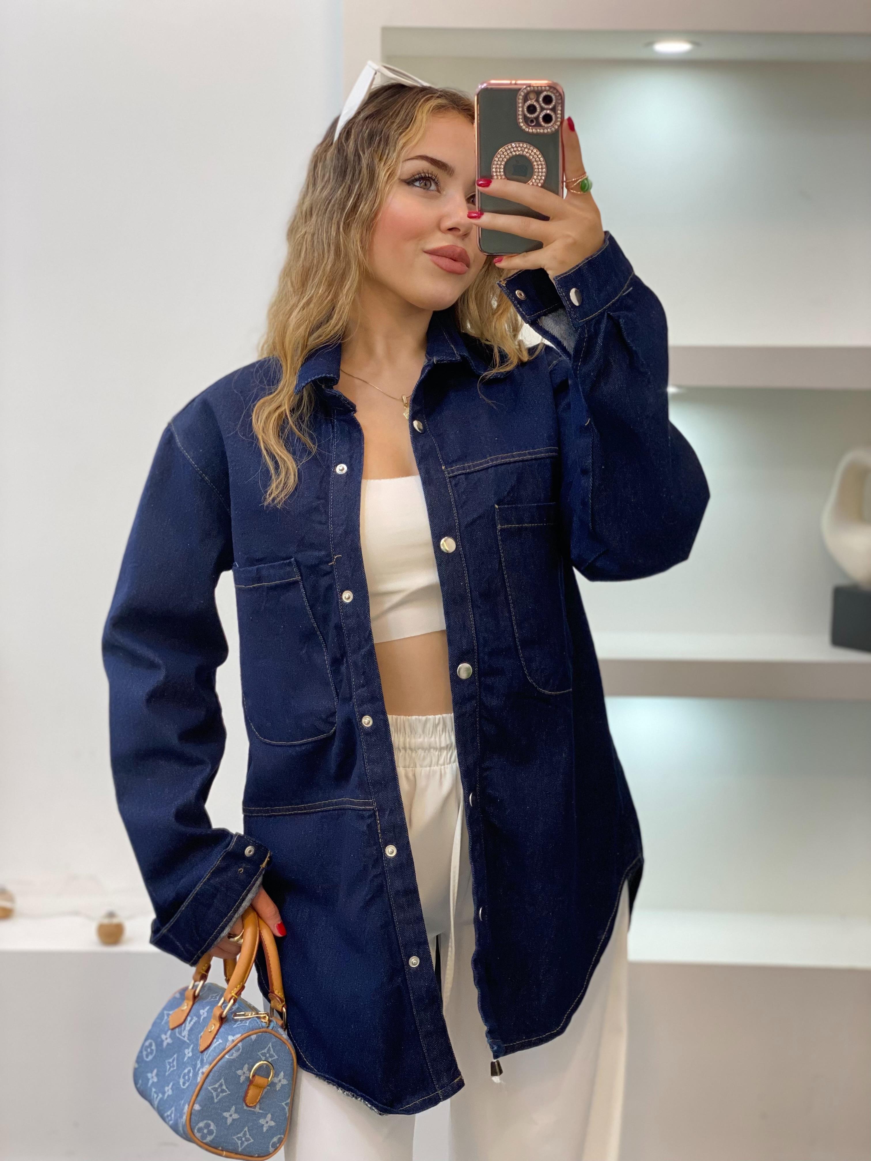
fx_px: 1745
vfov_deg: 36.8
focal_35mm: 52
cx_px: 436
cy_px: 580
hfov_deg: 28.0
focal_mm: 6
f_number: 2
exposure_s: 1/100
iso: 125
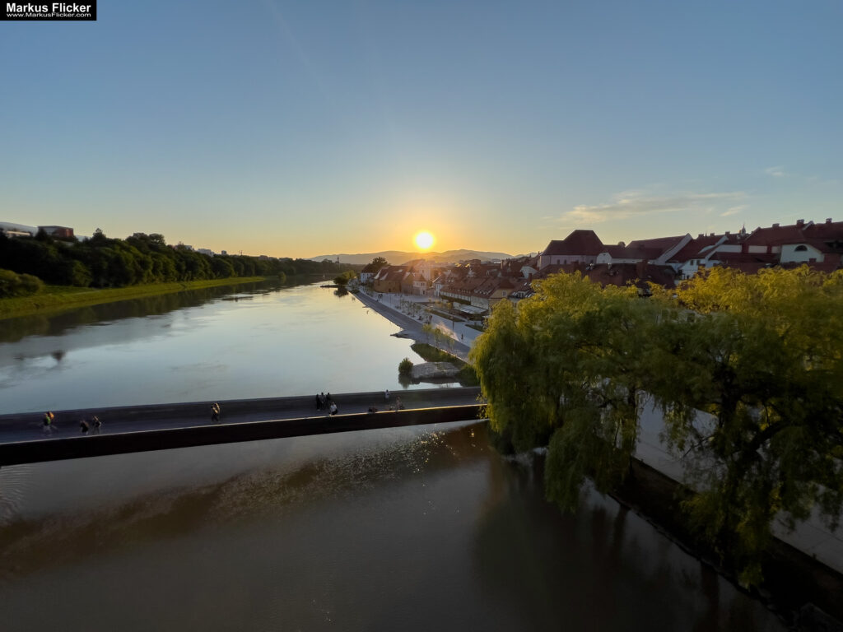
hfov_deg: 106.2
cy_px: 316
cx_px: 422
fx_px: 317
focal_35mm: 13
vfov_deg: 89.9
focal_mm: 1.57
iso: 32
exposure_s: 1/1400
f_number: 1.8
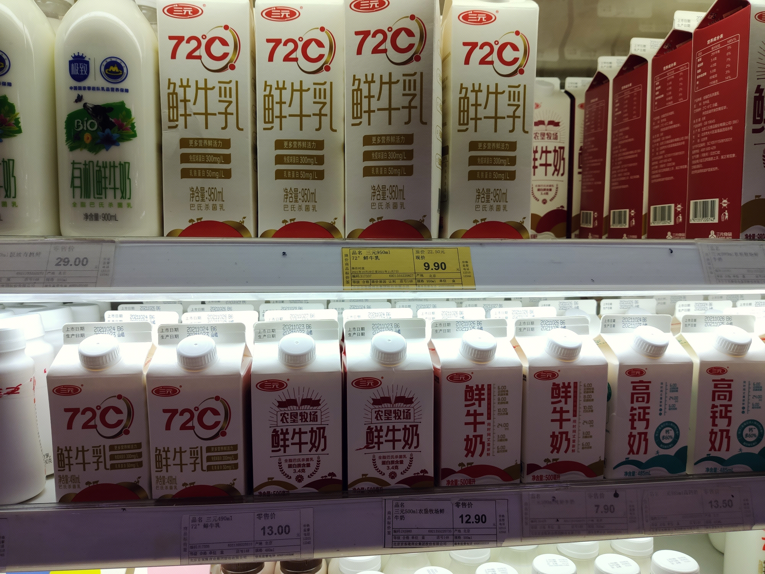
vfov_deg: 53.1
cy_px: 287
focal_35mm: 26
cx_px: 382
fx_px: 575
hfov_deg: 67.3
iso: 112
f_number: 1.75
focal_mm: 4.75
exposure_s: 1/131
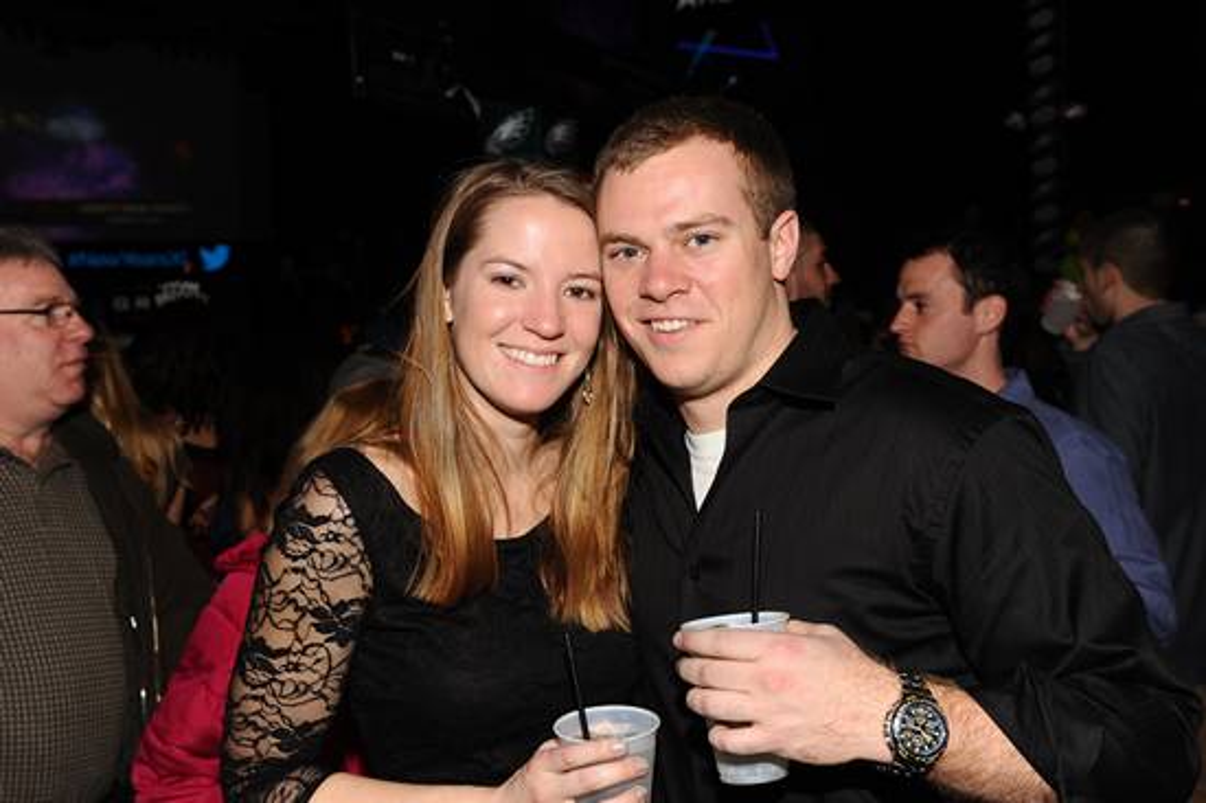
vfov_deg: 33.4
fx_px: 1339
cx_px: 603
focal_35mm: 40
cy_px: 402
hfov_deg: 48.5
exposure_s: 1/250
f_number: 6.7
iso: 800
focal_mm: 40
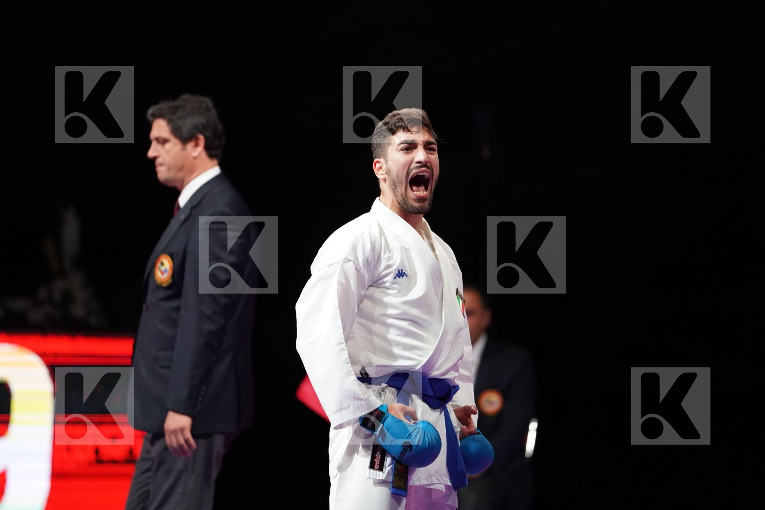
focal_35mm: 200
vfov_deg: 6.9
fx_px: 4250
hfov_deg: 10.3
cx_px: 382
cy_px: 255
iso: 5000
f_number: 2.8
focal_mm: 200
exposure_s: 1/1000
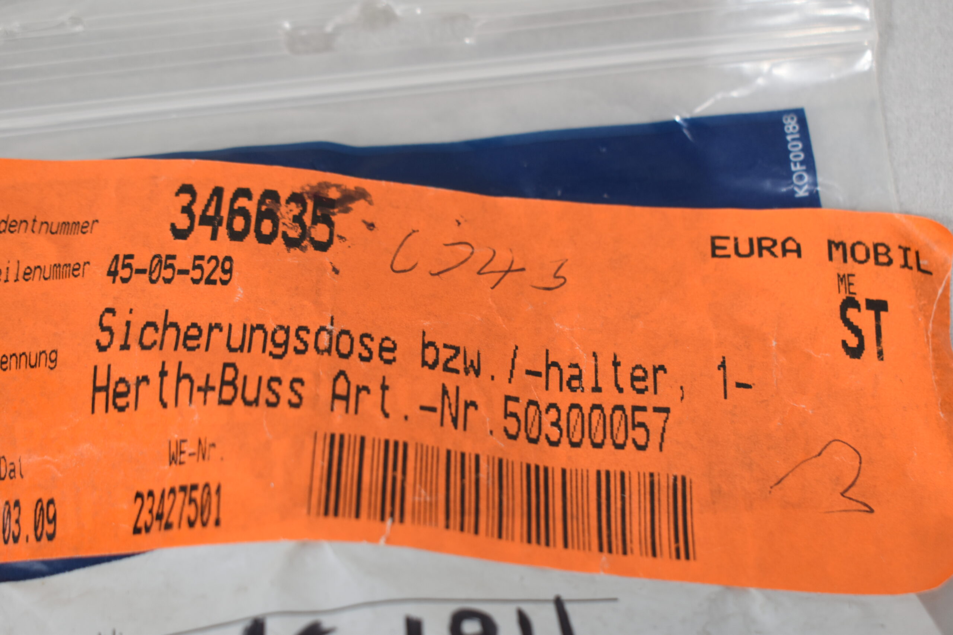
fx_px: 1509
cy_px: 318
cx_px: 476
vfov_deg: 23.8
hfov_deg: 35.1
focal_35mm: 57
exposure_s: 1/60
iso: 400
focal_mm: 38
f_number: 5.6
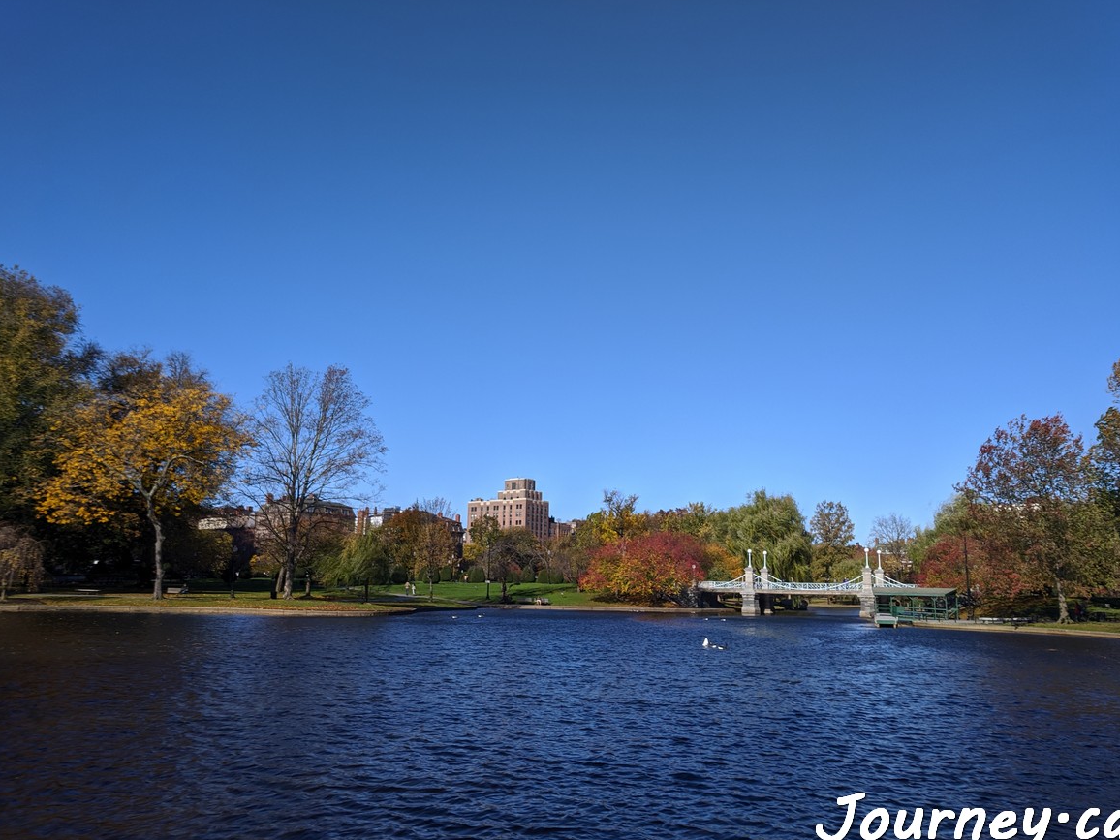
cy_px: 425
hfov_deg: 65.3
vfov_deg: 51.4
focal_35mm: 27
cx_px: 556
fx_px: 874
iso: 43
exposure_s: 1/1938
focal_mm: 4.67
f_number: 2
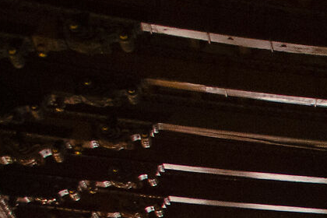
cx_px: 923
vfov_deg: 8.2
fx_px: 1399
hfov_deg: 10.3
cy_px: 508
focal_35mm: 154
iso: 3200
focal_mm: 18
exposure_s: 1/20
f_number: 3.5
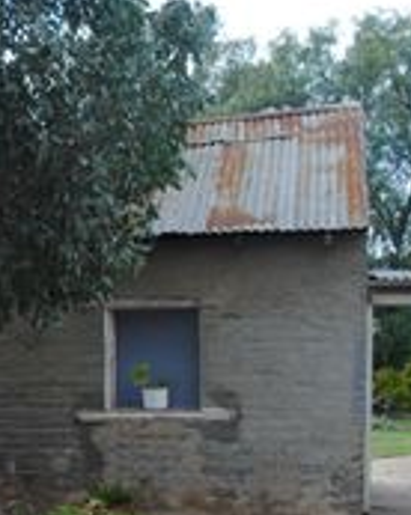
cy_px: 397
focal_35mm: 69
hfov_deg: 19.5
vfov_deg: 27.1
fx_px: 1051
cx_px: -191
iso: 100
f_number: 5.6
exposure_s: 1/125
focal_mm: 18
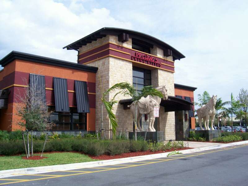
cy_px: 93
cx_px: 124
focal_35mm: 34
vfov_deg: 41.8
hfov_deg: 54.0
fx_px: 244
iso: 80
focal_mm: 5.6
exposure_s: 1/463
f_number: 5.1
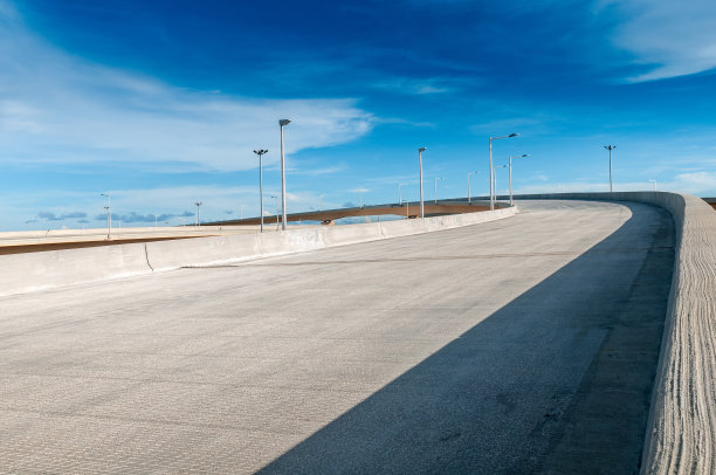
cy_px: 238
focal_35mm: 36
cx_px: 358
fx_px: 715
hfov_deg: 53.2
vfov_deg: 36.8
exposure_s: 1/100
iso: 100
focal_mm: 24
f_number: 13
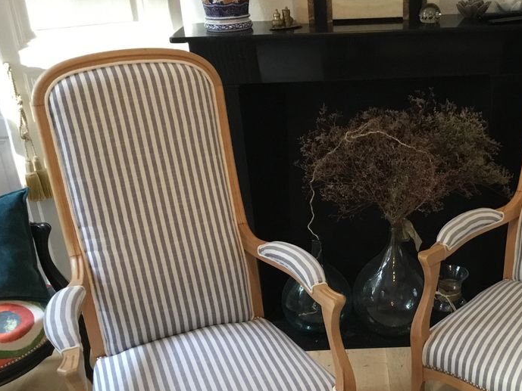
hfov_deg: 41.3
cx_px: 364
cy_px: 280
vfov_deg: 31.8
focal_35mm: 45
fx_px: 679
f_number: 2.4
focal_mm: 3.3
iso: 250
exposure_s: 1/33
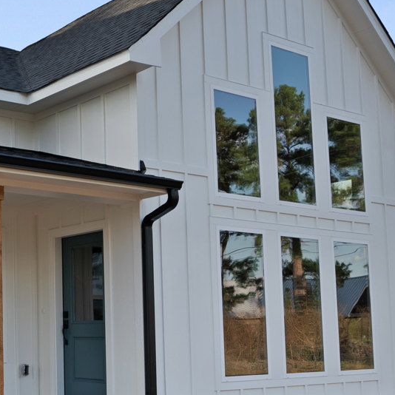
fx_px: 710
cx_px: -63
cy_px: 277
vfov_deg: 30.7
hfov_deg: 27.8
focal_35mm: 55
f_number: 5.6
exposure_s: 1/100
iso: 100
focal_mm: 12
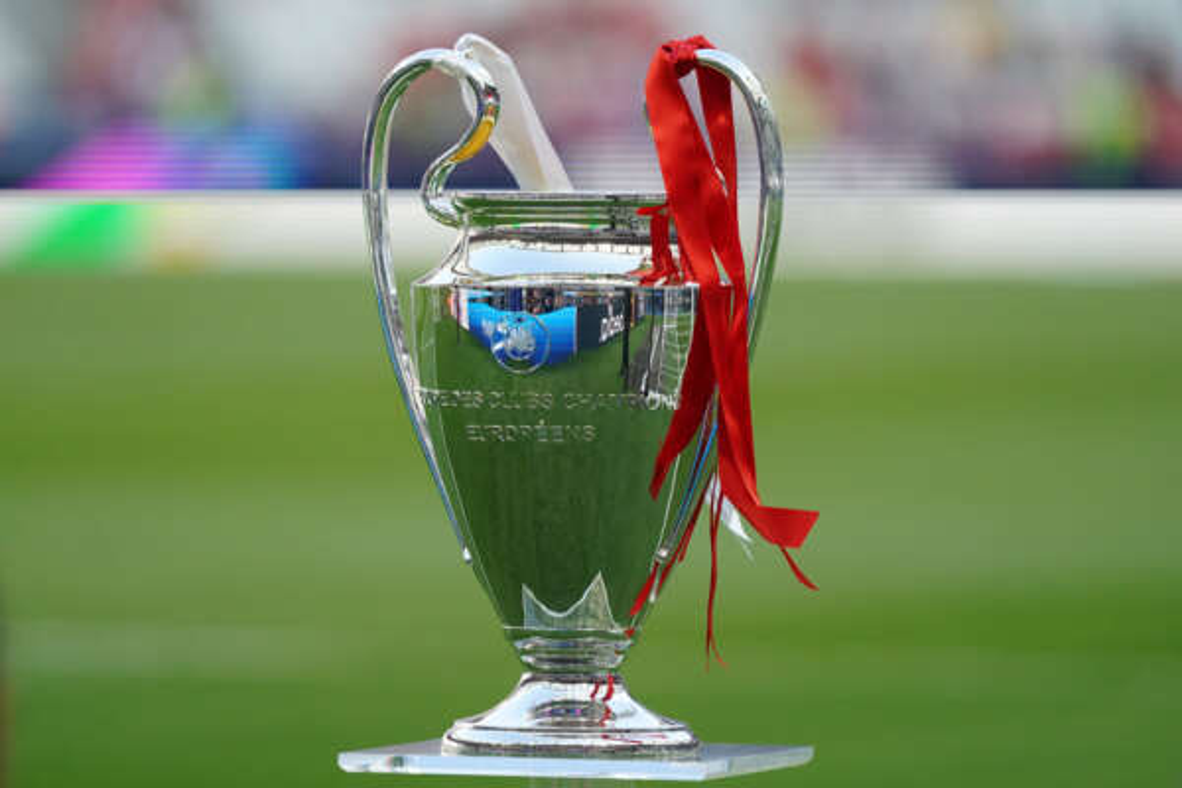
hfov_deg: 5.2
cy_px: 394
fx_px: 13132
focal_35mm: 400
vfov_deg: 3.4
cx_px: 591
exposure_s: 1/5000
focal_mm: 400
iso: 3200
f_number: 3.5
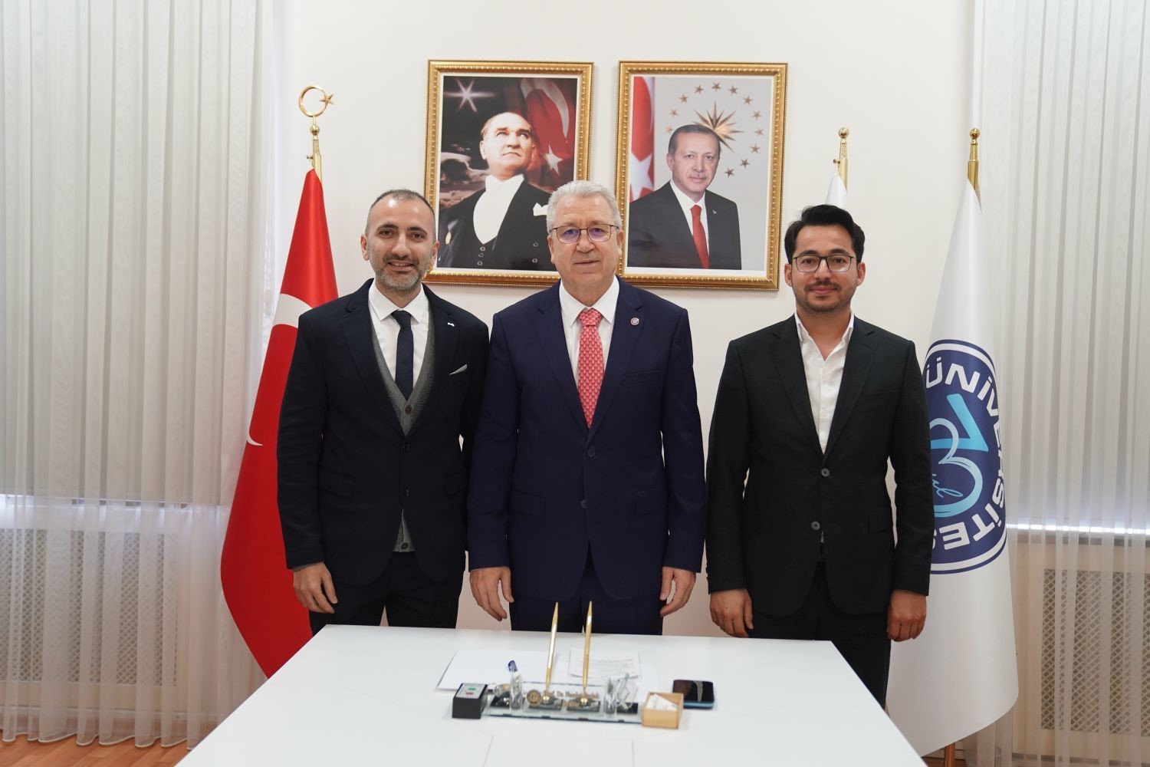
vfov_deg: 36.9
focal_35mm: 36
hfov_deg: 53.1
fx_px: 1150
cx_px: 575
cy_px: 384
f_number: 3.2
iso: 1600
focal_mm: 36
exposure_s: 1/125
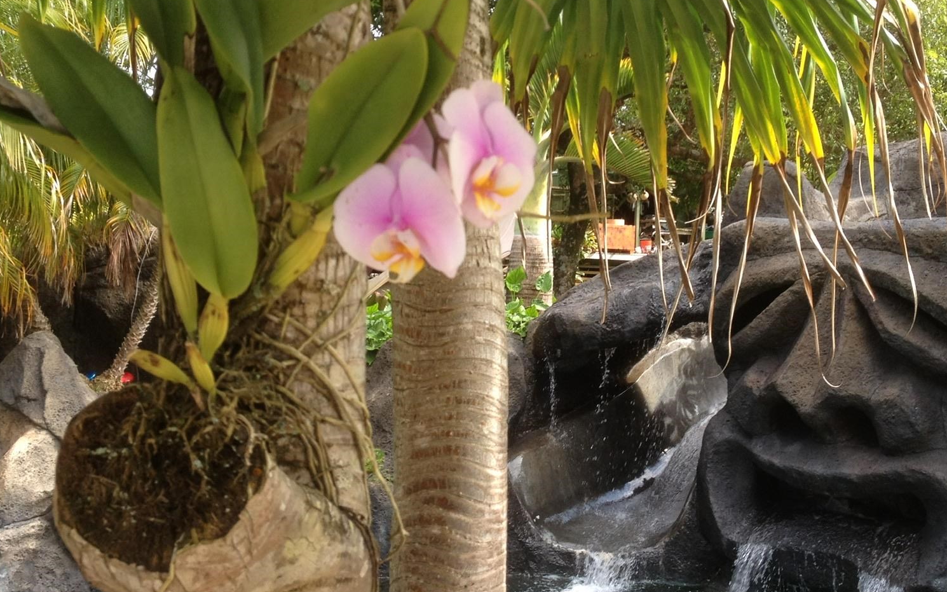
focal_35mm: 51
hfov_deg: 39.5
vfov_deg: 25.3
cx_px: 513
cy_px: 256
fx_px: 1316
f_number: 2.4
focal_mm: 4.28
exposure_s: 1/210
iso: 64
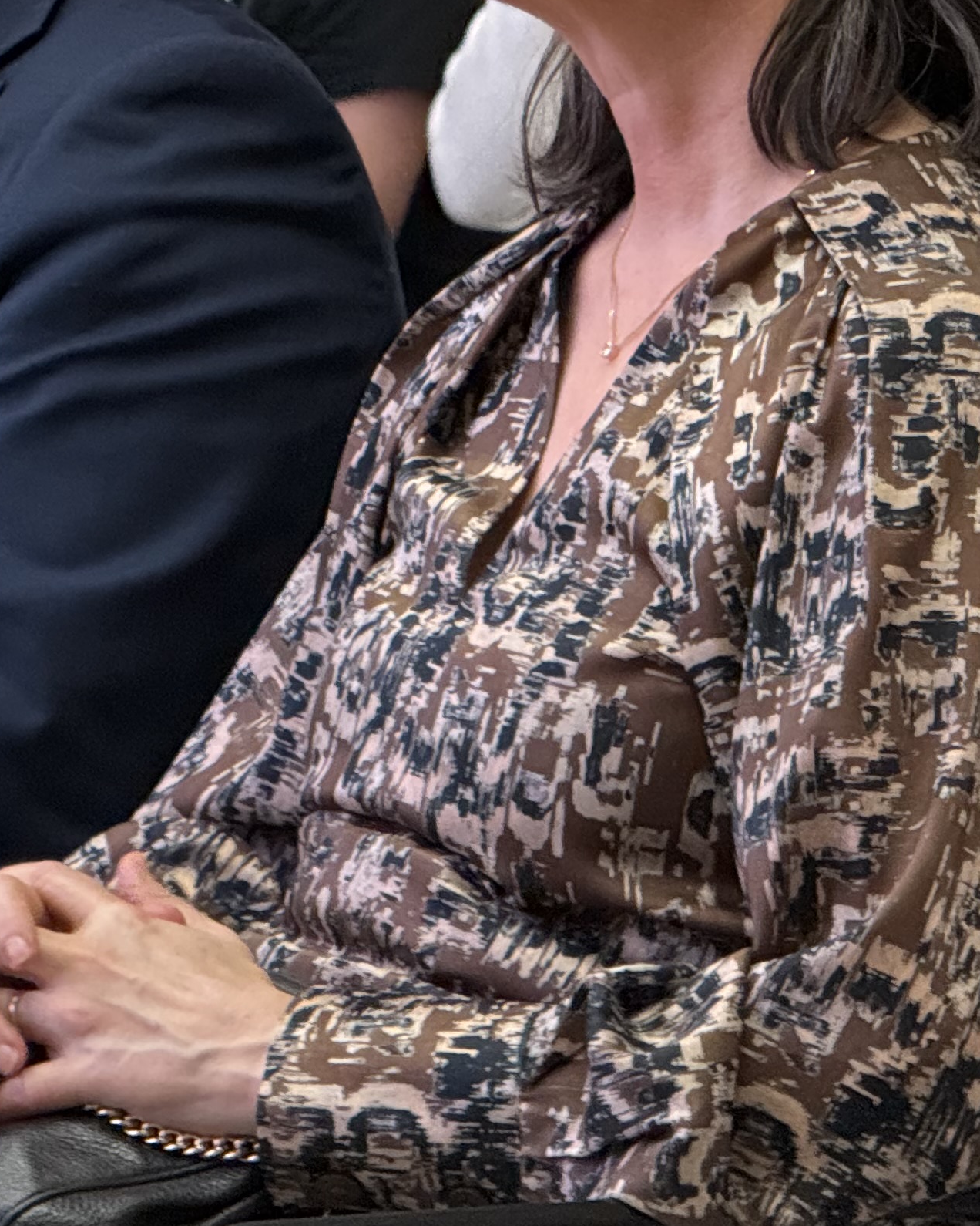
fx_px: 10768
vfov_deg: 6.5
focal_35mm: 297
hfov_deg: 5.2
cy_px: 200
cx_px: -23
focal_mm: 15.66
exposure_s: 1/60
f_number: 2.8
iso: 640
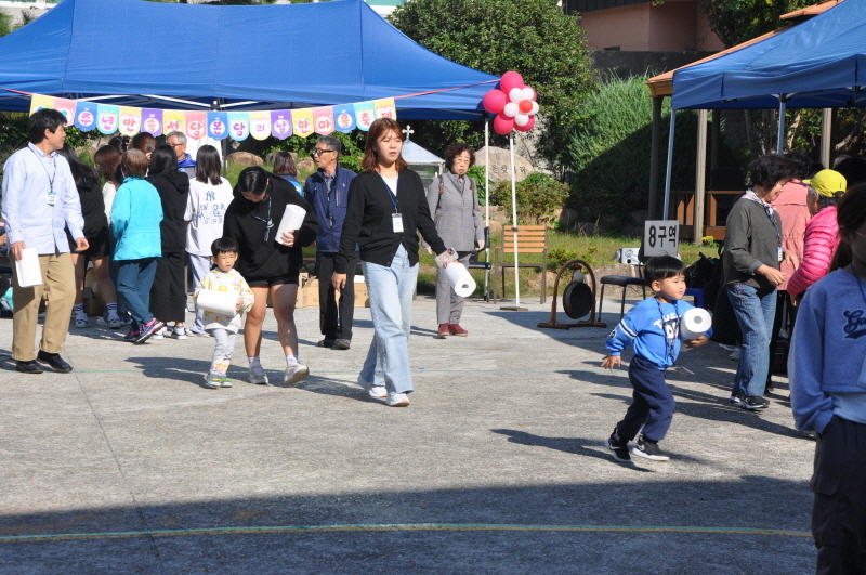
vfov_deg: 14.7
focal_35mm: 93
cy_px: 288
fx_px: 2234
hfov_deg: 21.9
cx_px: 433
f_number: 10
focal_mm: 62
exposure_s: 1/400
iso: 200
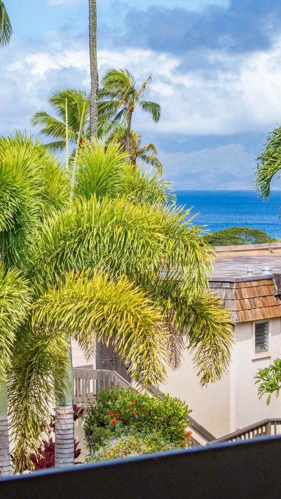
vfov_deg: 17.0
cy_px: 212
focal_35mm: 126
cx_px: 180
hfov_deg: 9.6
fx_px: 1668
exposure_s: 1/500
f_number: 8
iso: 400
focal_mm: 36
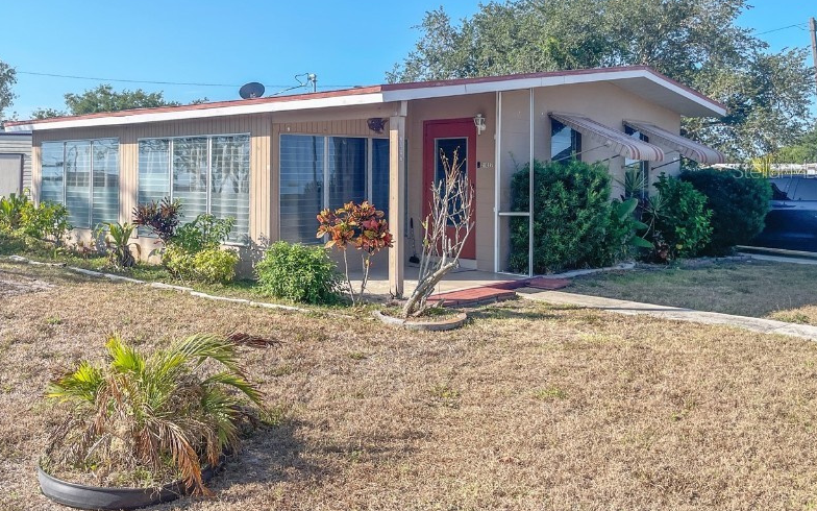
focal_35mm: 36
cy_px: 170
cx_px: 297
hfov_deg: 53.3
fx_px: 802
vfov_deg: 35.0
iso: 32
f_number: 1.6
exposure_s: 1/2700
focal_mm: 4.2
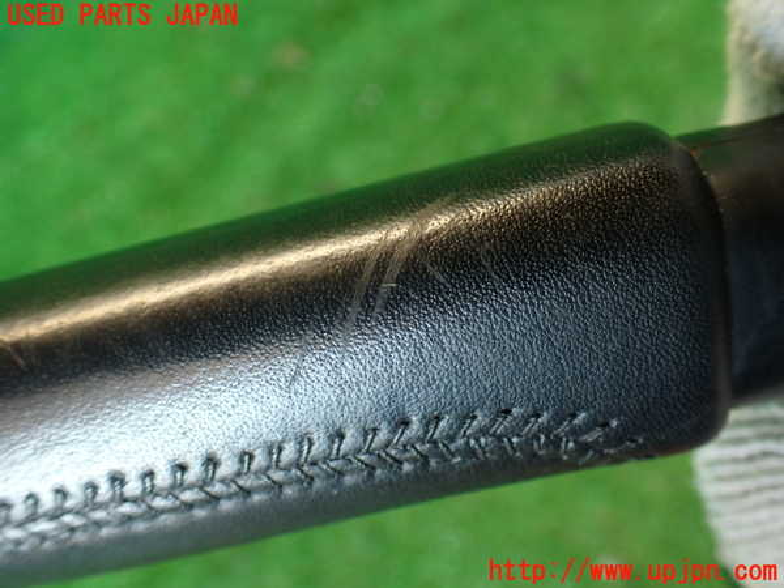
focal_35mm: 32
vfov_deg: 44.2
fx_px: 725
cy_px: 294
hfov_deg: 56.8
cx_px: 392
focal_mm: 5.79
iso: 200
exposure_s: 1/40
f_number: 2.4
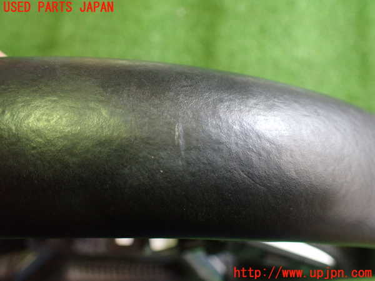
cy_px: 140
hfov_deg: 60.0
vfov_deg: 46.8
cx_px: 188
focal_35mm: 30
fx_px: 325
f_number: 2.3
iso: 800
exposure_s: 1/50
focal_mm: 5.4
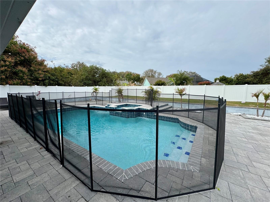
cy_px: 101
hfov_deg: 102.1
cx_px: 135
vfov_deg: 85.7
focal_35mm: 14
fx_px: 109
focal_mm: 2.22
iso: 50
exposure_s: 1/968
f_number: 2.2
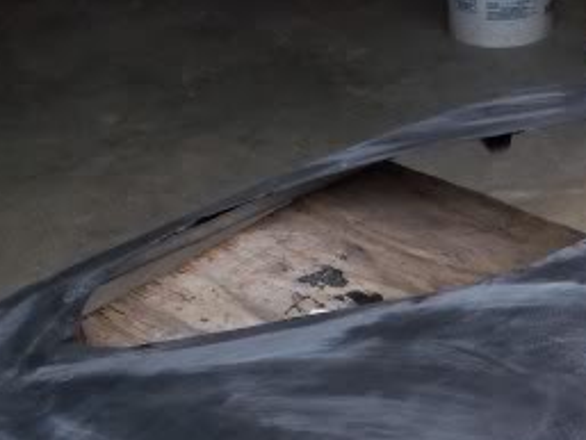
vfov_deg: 16.8
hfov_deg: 21.5
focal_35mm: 87
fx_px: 1473
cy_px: 358
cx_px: 620
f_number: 3
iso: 64
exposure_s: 1/250
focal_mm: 6.3
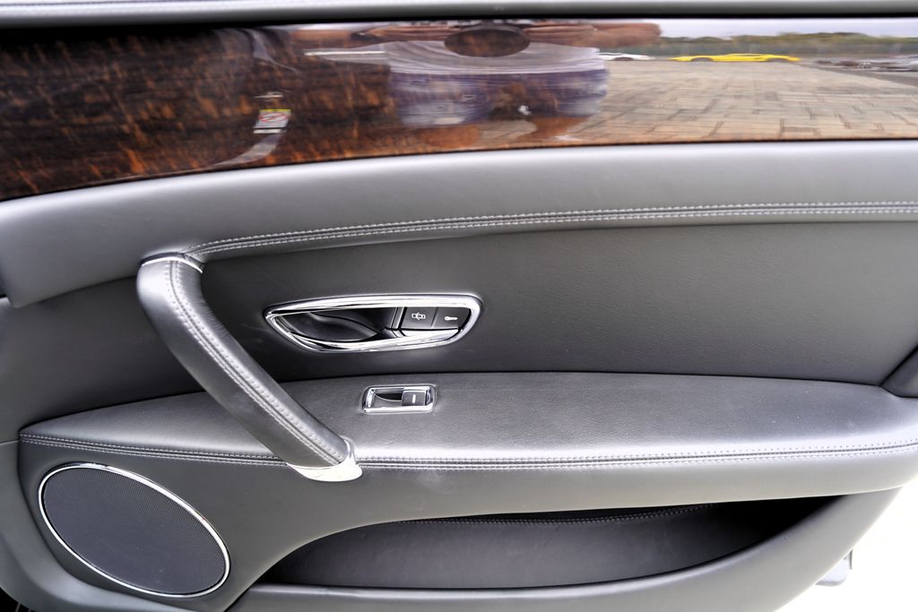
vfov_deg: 53.1
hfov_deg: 73.7
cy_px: 306
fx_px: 612
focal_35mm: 24
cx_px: 459
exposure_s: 1/60
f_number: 4
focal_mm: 24
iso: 100
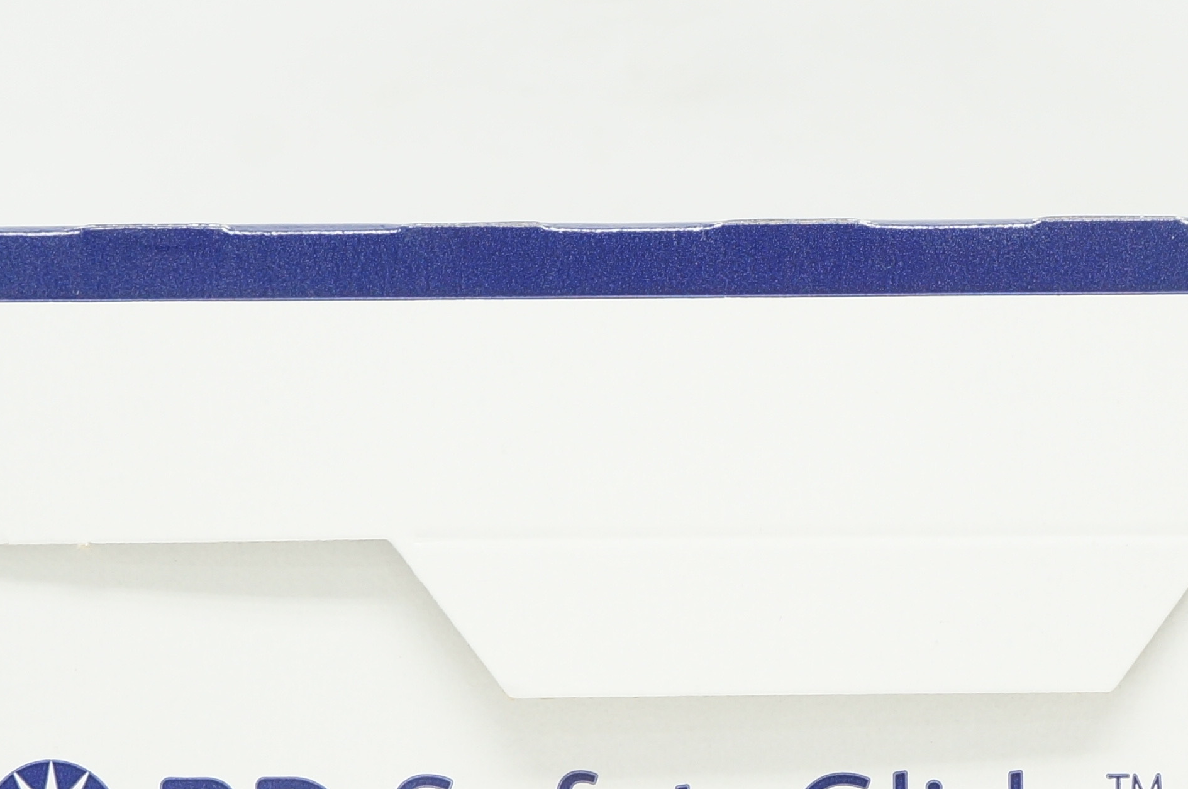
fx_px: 3857
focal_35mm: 117
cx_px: 804
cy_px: 901
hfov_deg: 17.5
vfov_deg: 11.5
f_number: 9
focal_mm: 30
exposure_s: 1/15
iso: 400
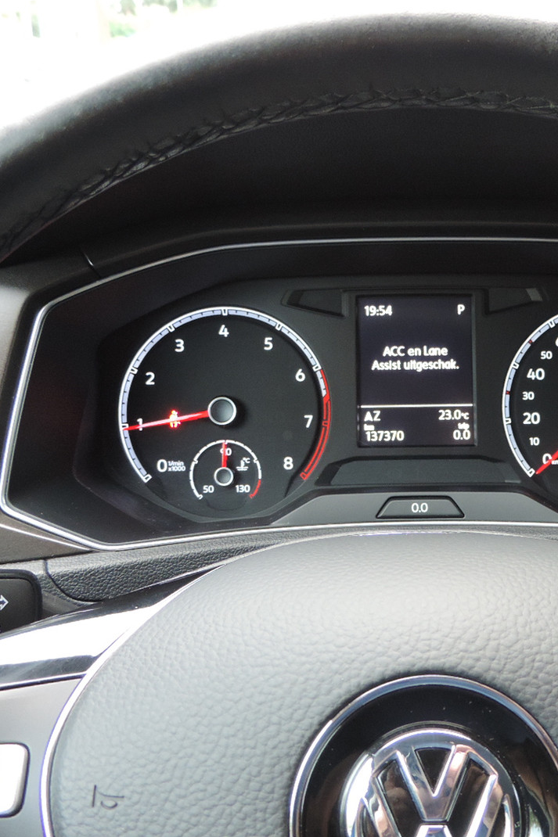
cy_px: 417
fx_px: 977
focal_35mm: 42
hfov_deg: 31.4
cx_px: 407
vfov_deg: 46.4
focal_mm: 5.3
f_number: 3.1
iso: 400
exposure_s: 1/20
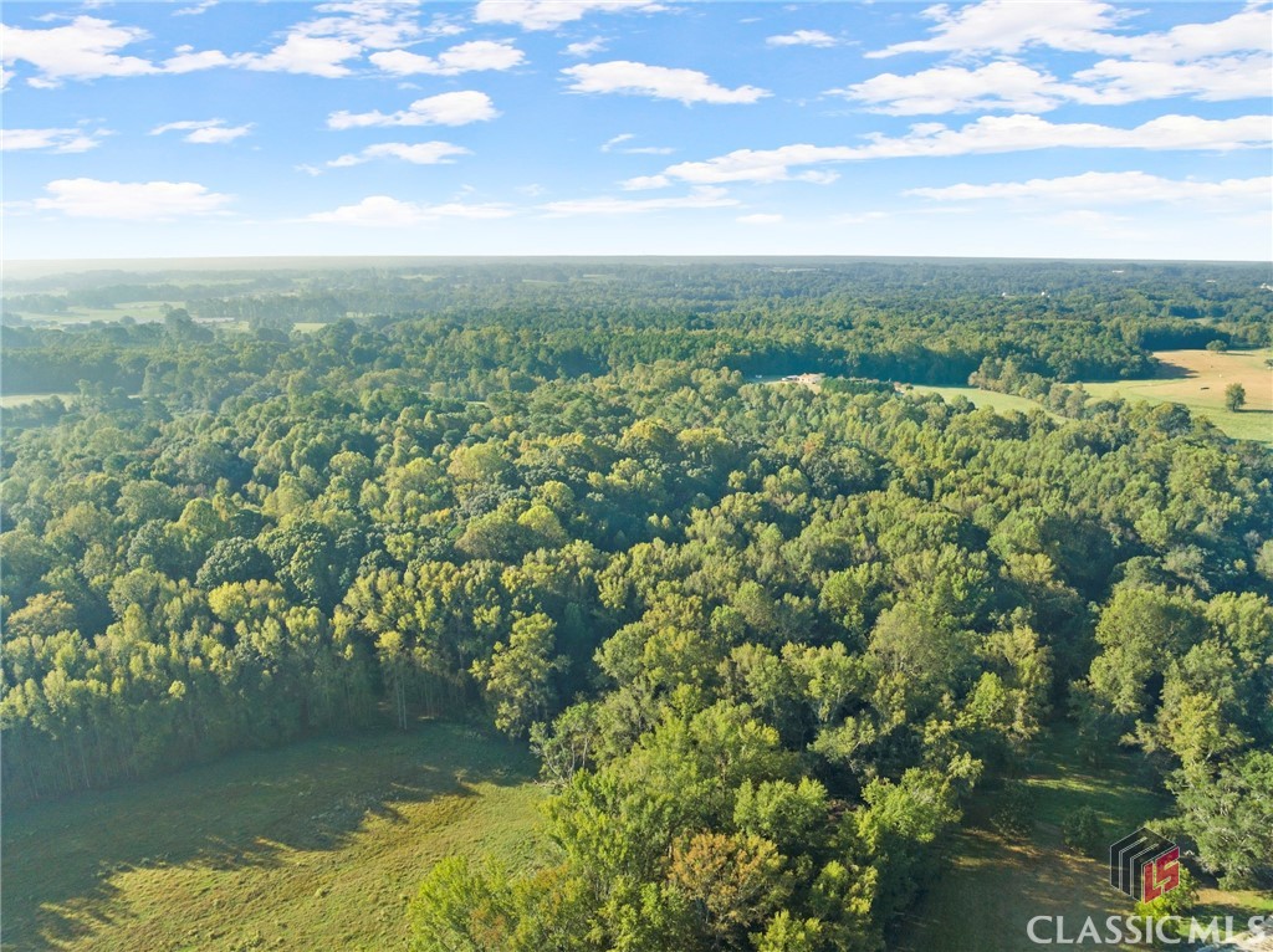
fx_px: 882
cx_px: 636
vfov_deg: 56.7
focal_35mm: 24
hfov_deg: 71.6
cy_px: 476
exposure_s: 1/60
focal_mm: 12.29
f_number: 2.8
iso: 180
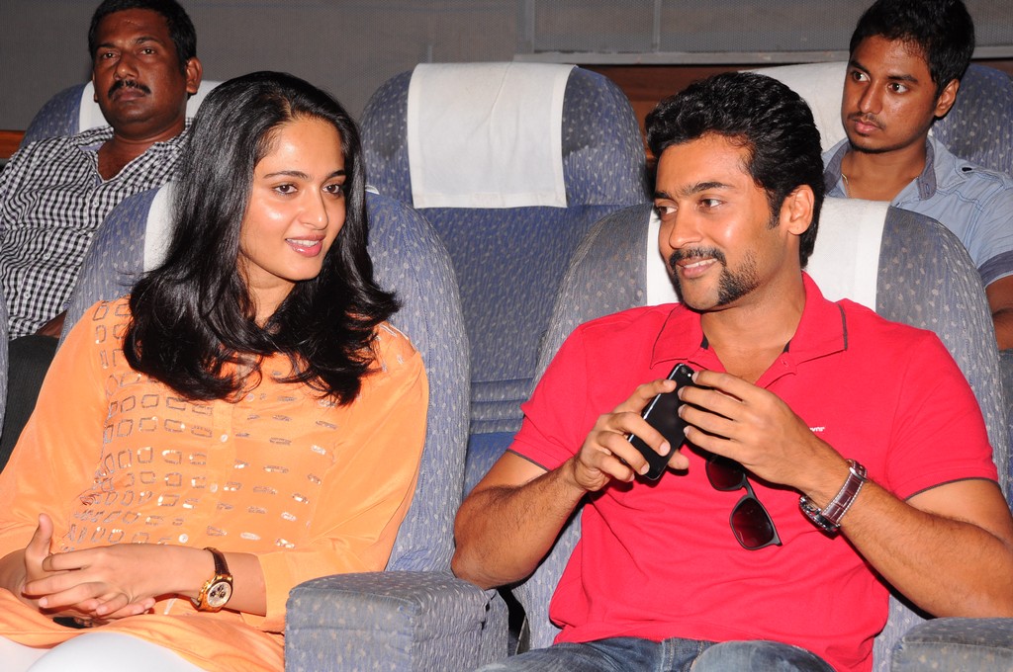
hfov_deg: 26.0
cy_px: 336
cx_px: 506
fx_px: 2192
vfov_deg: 17.4
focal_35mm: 78
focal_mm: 52
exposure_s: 1/125
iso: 400
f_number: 6.3
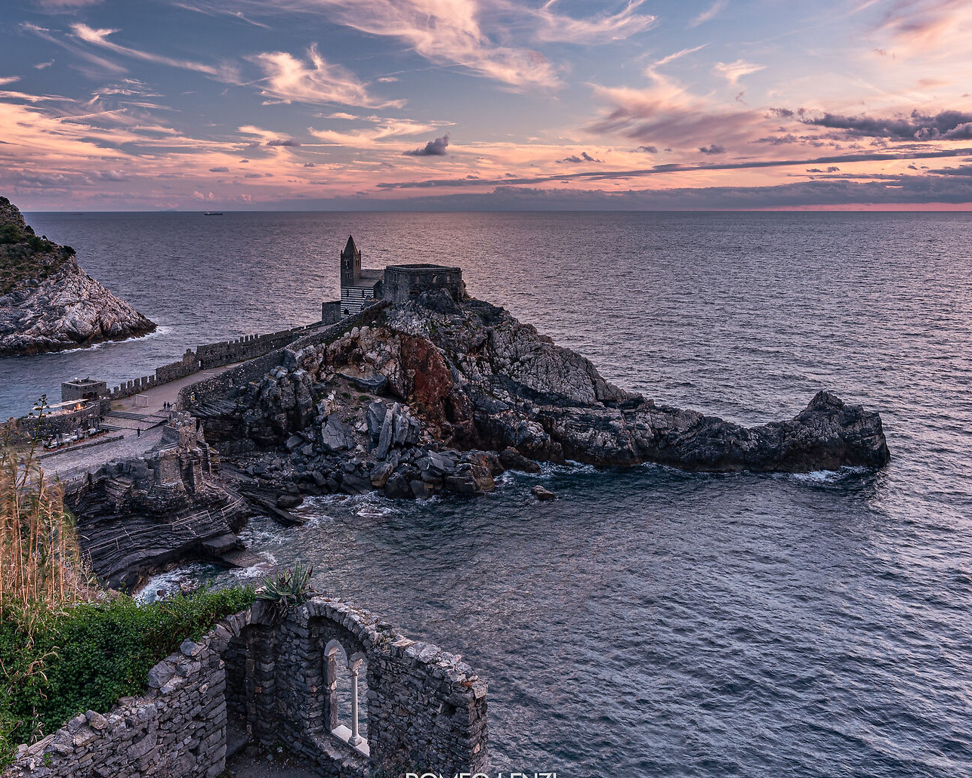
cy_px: 255
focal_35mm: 28
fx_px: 806
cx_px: 481
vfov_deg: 50.5
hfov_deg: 62.2
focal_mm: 16
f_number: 11
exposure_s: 1/2.5
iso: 100
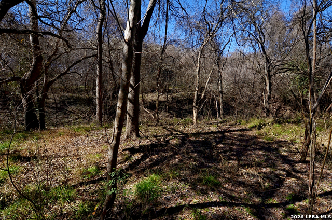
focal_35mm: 18
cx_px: 166
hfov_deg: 90.1
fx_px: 166
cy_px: 110
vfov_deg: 67.2
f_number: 8
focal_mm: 12
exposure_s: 1/640
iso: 200
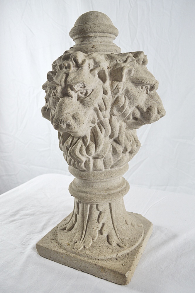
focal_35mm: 30
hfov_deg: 43.5
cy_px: 146
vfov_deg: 62.0
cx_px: 98
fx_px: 244
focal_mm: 20
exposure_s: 1/100
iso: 400
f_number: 5
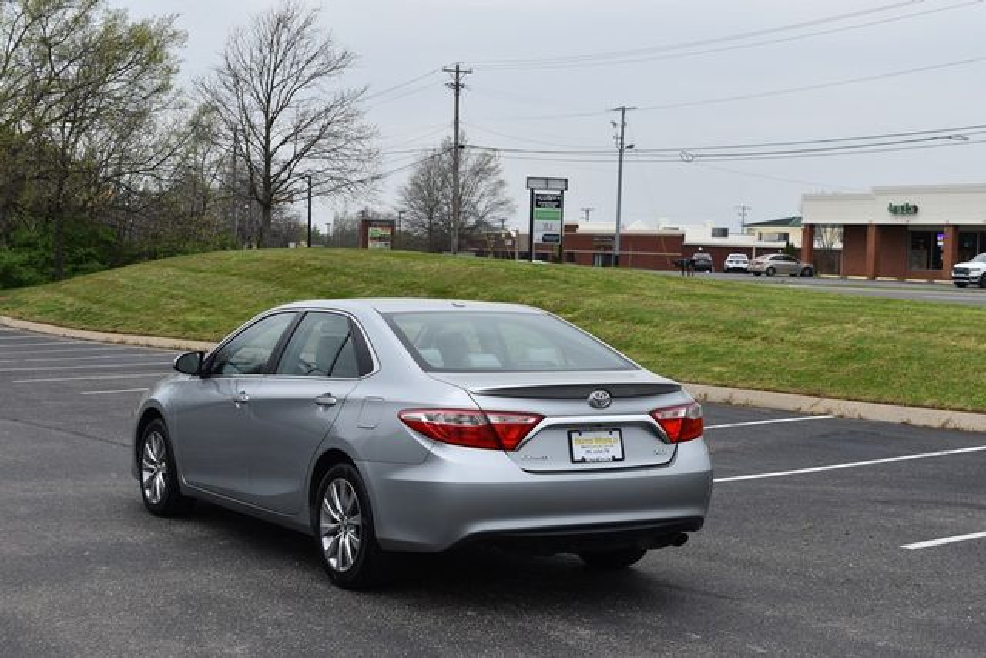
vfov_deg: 23.8
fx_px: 1561
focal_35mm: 57
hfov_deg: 35.0
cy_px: 329
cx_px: 493
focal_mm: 38
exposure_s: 1/250
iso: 140
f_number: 8
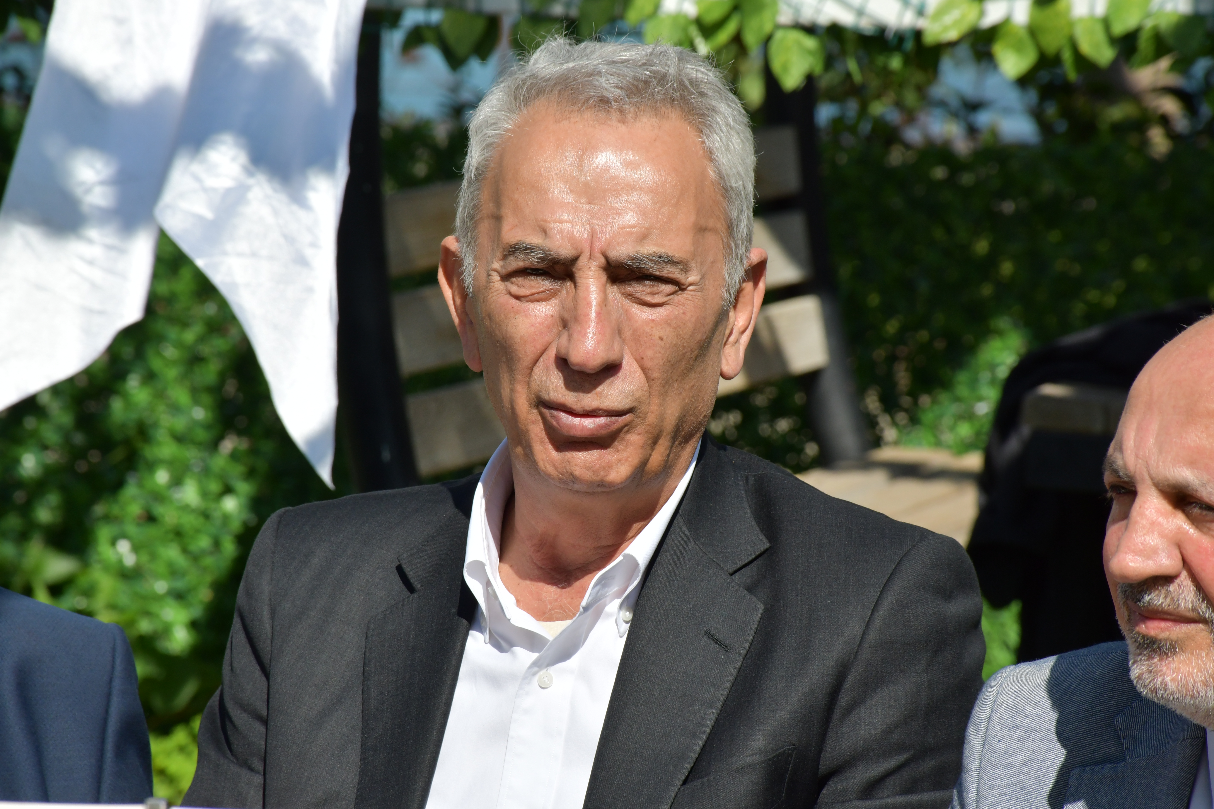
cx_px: 607
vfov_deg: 6.5
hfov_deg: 9.8
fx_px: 7081
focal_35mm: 210
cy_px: 404
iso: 500
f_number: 10
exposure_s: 1/1600
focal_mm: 140
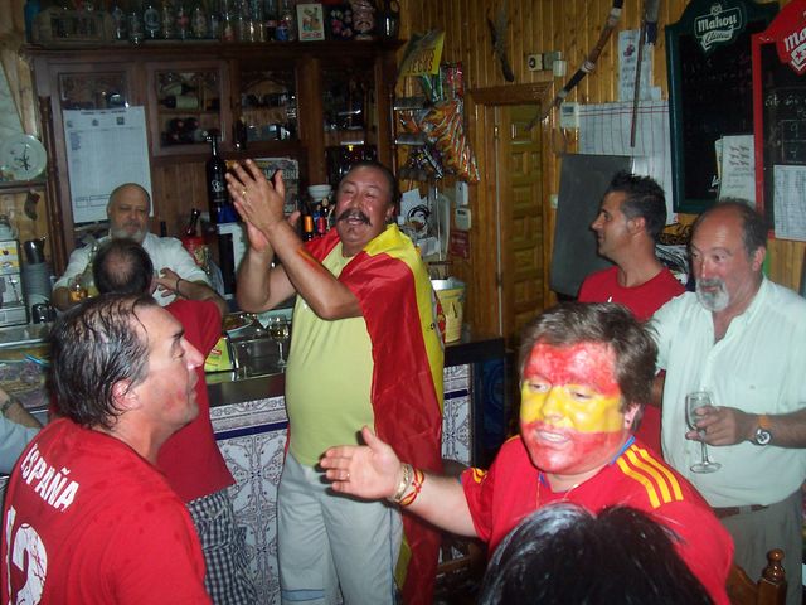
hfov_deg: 50.1
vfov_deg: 38.7
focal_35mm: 37
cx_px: 403
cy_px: 302
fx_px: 862
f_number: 2.8
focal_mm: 5.6
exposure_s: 1/60
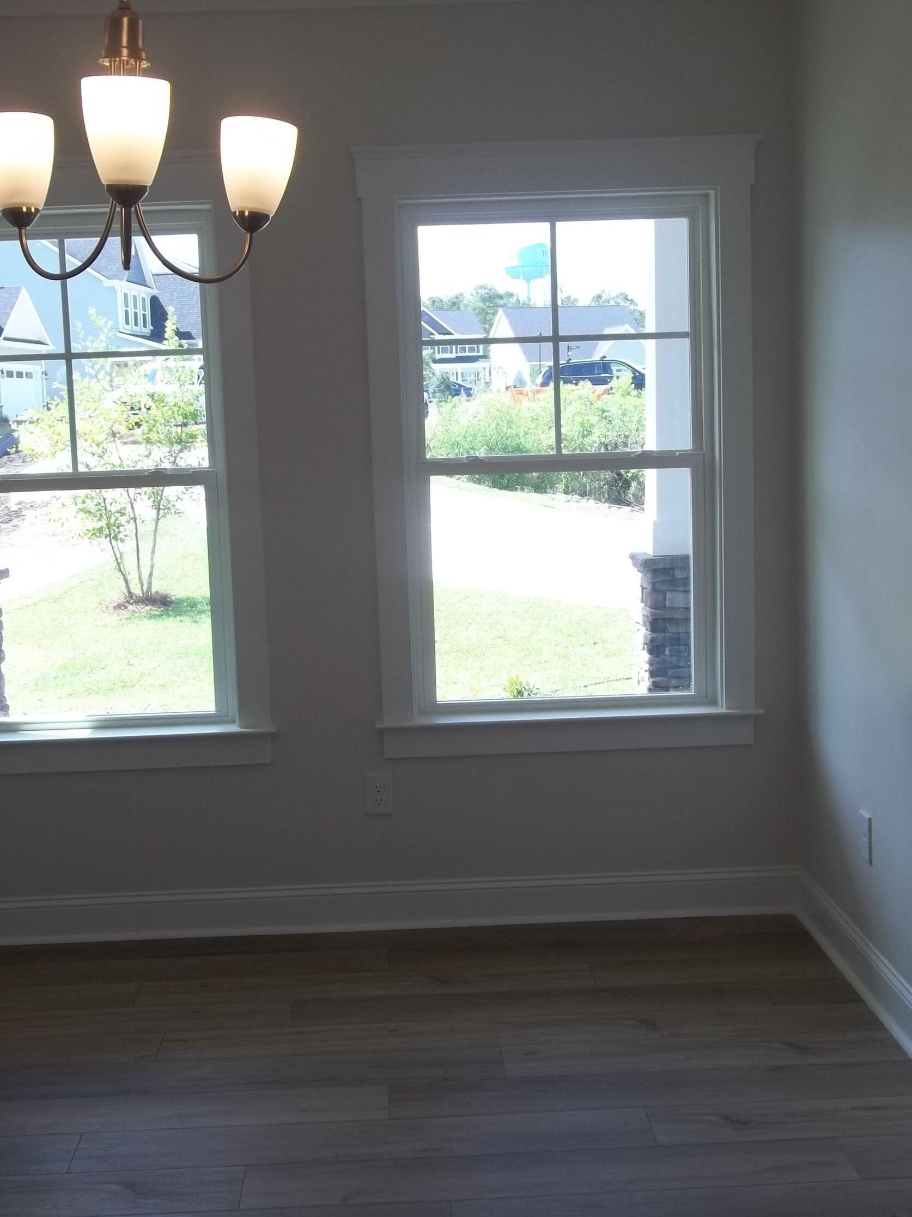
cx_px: 412
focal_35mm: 43
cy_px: 611
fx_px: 1511
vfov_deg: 43.9
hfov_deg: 33.6
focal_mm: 5.7
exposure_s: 1/125
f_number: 2.9
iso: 64
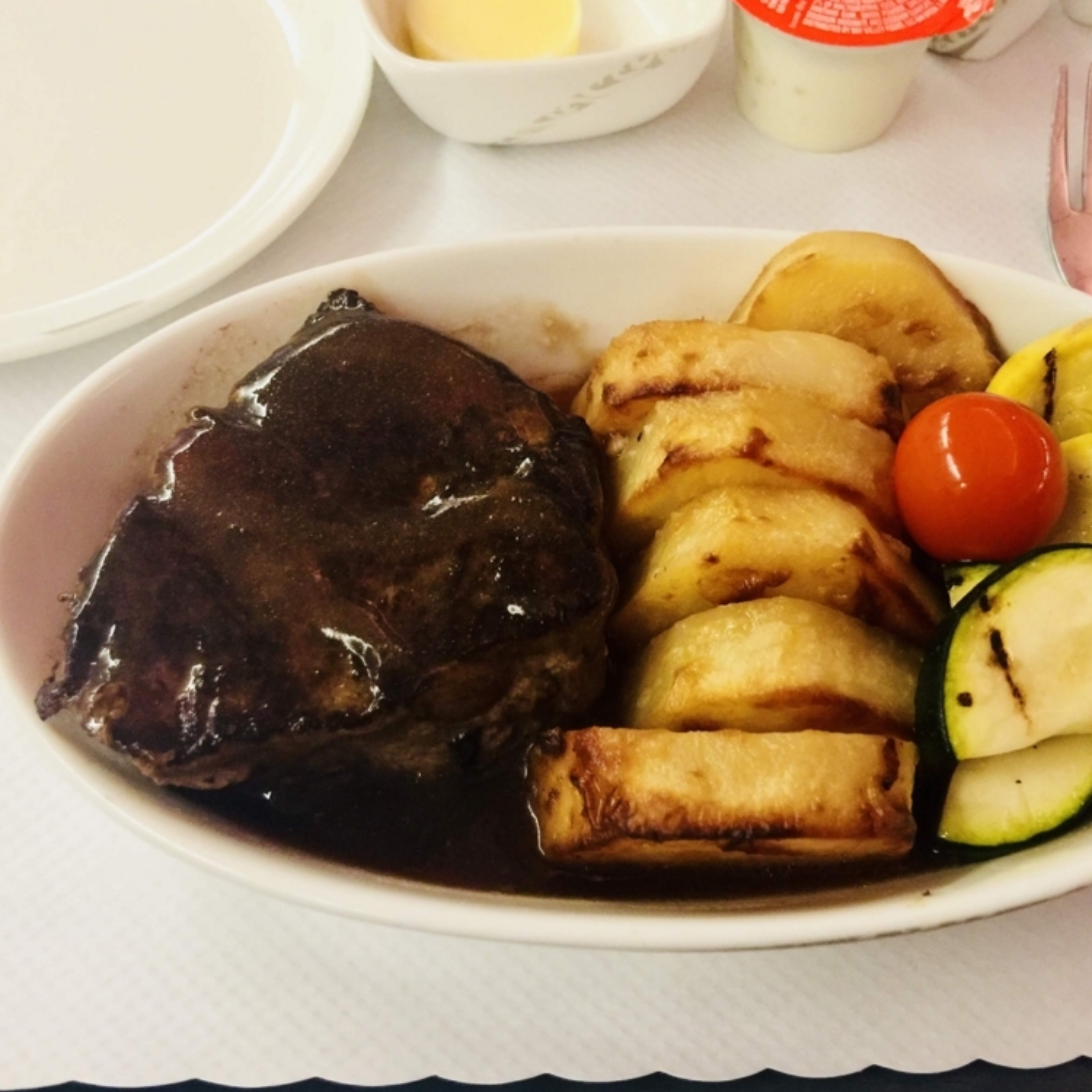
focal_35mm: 35
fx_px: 1249
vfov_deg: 47.2
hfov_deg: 46.9
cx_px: 667
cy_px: 540
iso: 100
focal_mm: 4.15
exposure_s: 1/10
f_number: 2.2
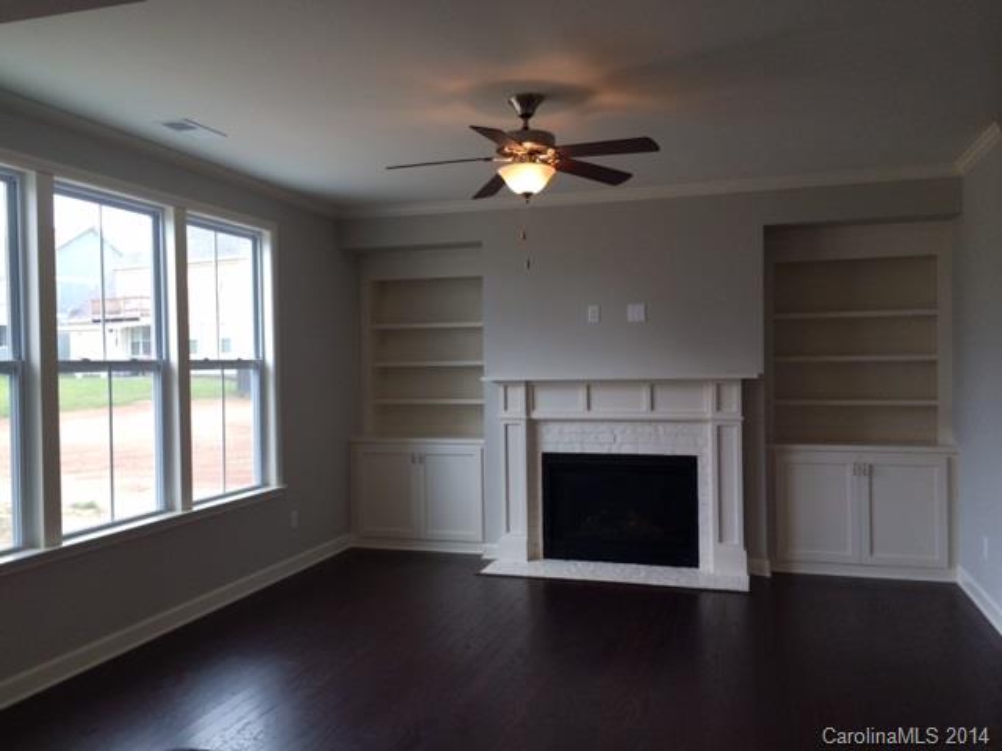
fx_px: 868
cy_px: 376
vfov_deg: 46.8
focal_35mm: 30
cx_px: 501
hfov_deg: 60.0
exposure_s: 1/120
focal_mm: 4.12
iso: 64
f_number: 2.2
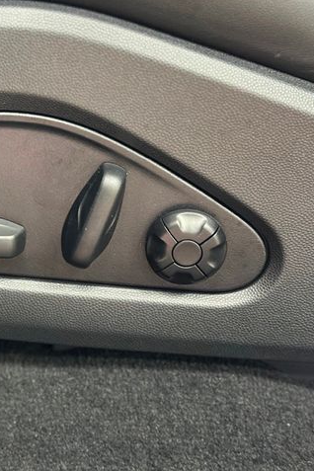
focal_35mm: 67
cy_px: 235
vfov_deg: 30.1
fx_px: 877
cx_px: 5
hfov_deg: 19.7
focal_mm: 6.86
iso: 640
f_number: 1.78
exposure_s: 1/30
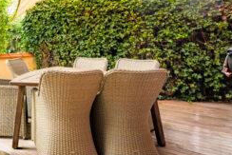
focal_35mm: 32
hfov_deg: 49.8
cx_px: 10
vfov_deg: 40.3
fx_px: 206
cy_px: 44
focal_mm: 16
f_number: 9
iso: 200
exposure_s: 1/100
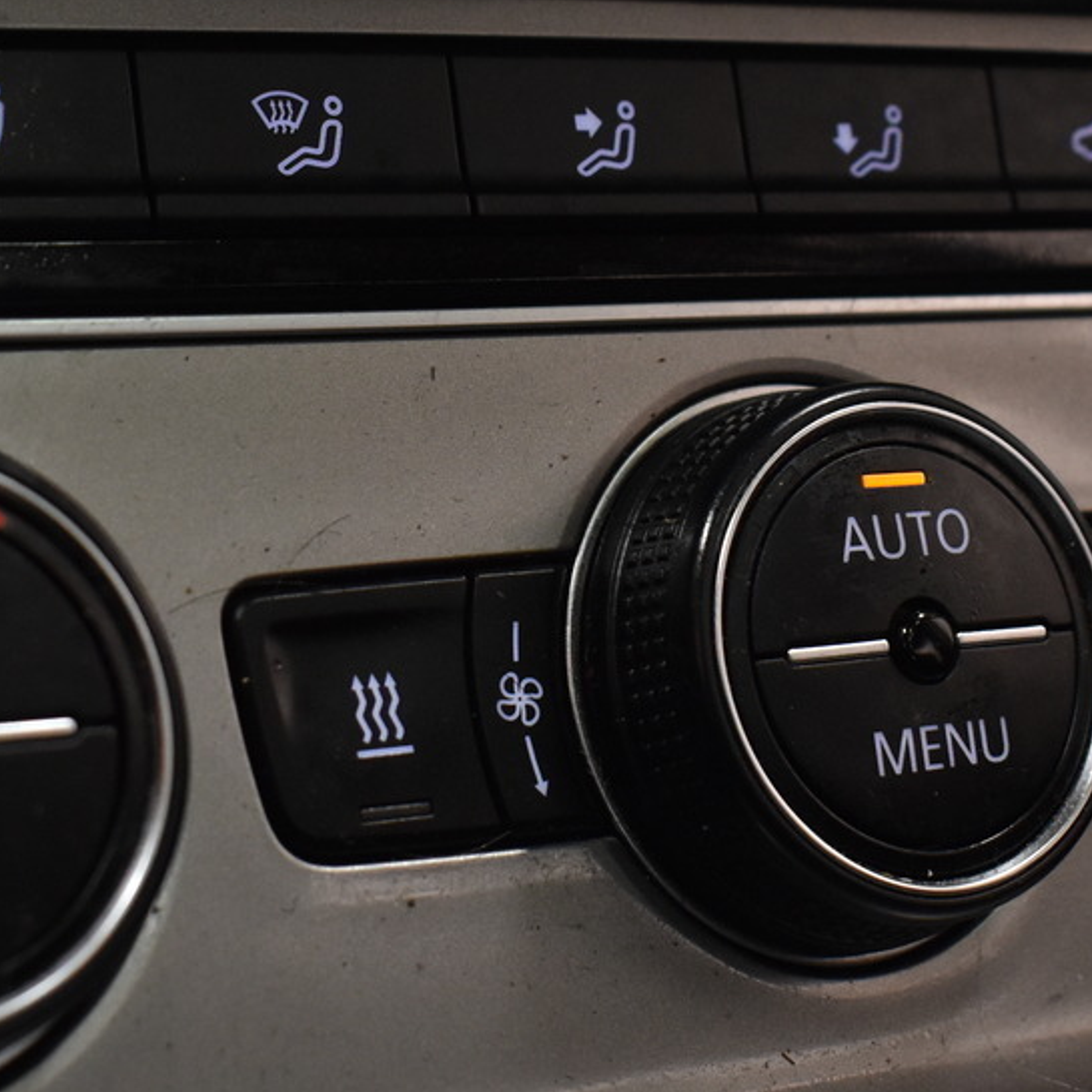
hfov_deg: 19.1
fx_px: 3248
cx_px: 459
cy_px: 493
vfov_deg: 19.1
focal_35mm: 91
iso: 1250
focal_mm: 24
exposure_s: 1/30
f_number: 5.6
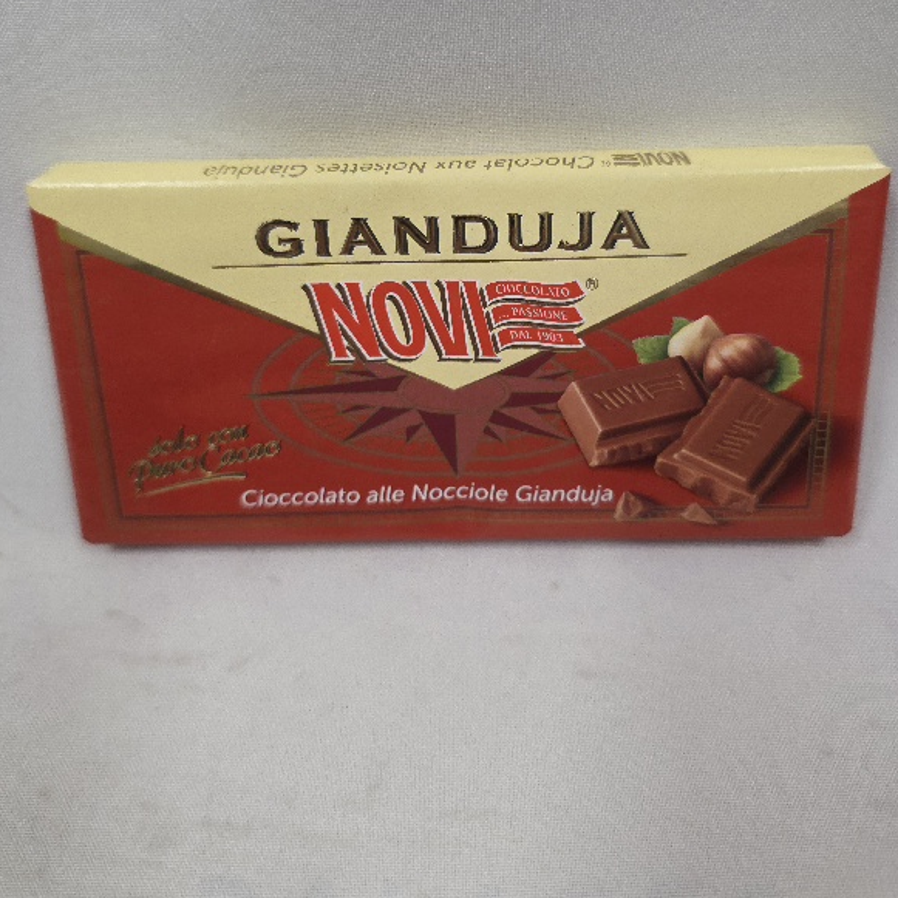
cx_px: 459
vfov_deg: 56.5
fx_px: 822
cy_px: 329
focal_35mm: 28
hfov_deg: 57.3
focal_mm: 6.3
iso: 400
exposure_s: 1/101
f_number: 1.7
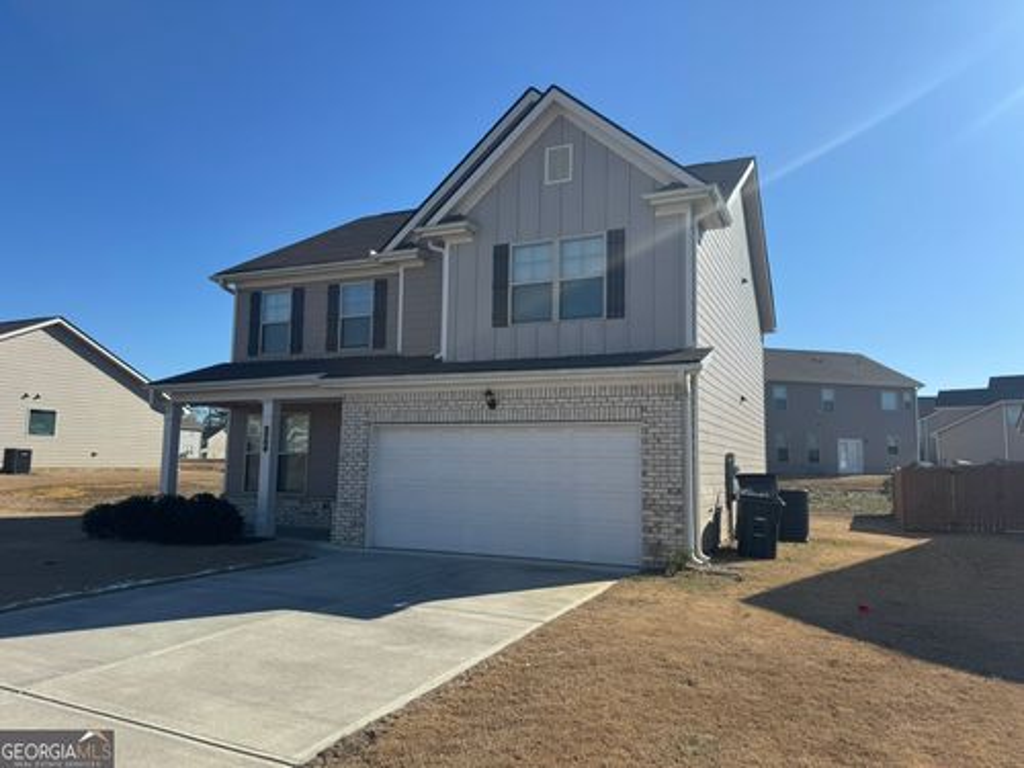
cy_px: 384
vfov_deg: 56.8
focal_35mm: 24
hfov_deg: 71.6
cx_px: 512
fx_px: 710
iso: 80
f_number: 1.78
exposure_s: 1/4950
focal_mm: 6.76
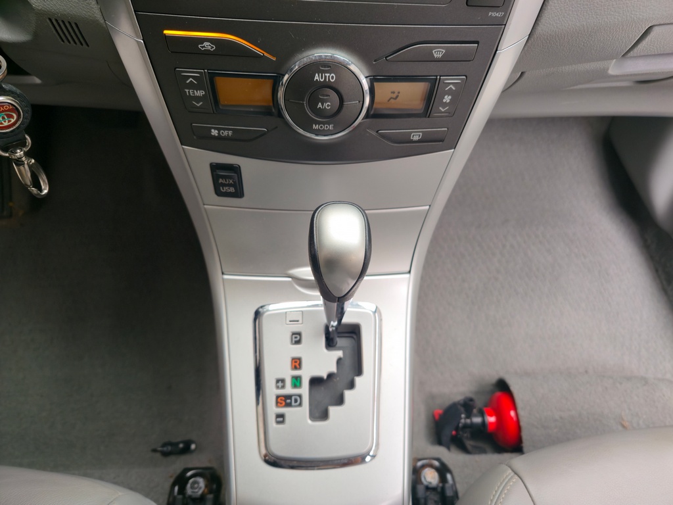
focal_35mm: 23
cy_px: 252
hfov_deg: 73.9
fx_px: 447
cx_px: 336
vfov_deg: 58.9
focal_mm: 6.3
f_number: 1.7
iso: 50
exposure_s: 1/50
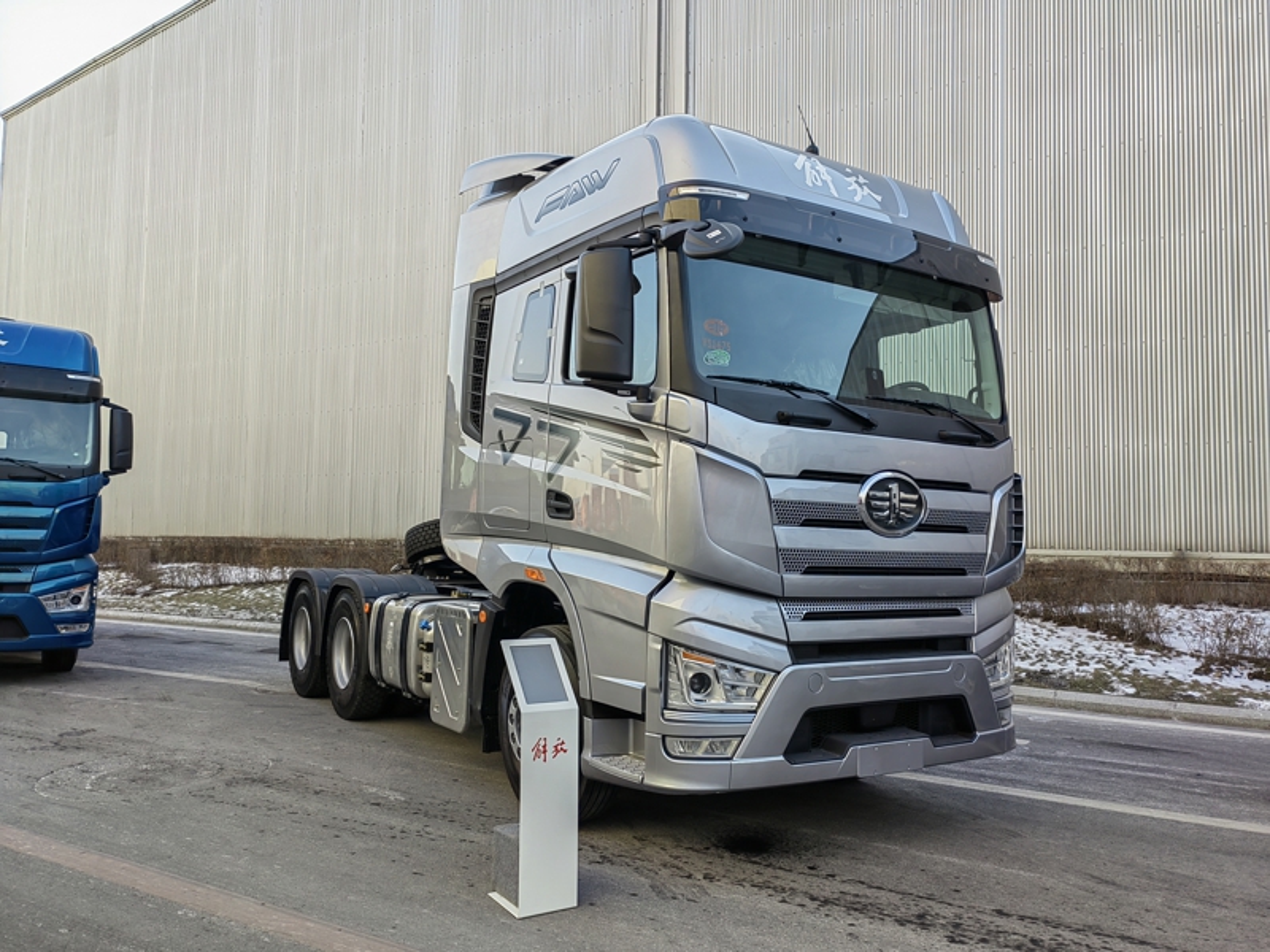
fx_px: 991
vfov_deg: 51.4
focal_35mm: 27
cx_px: 635
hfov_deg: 65.3
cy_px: 476
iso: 50
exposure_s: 1/433
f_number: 1.9
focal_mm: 5.52
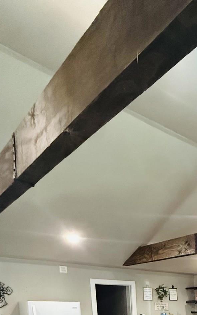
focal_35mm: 36
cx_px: 277
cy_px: 345
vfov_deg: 42.6
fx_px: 309
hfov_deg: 27.4
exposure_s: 1/60
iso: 1000
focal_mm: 2.22
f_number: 2.2
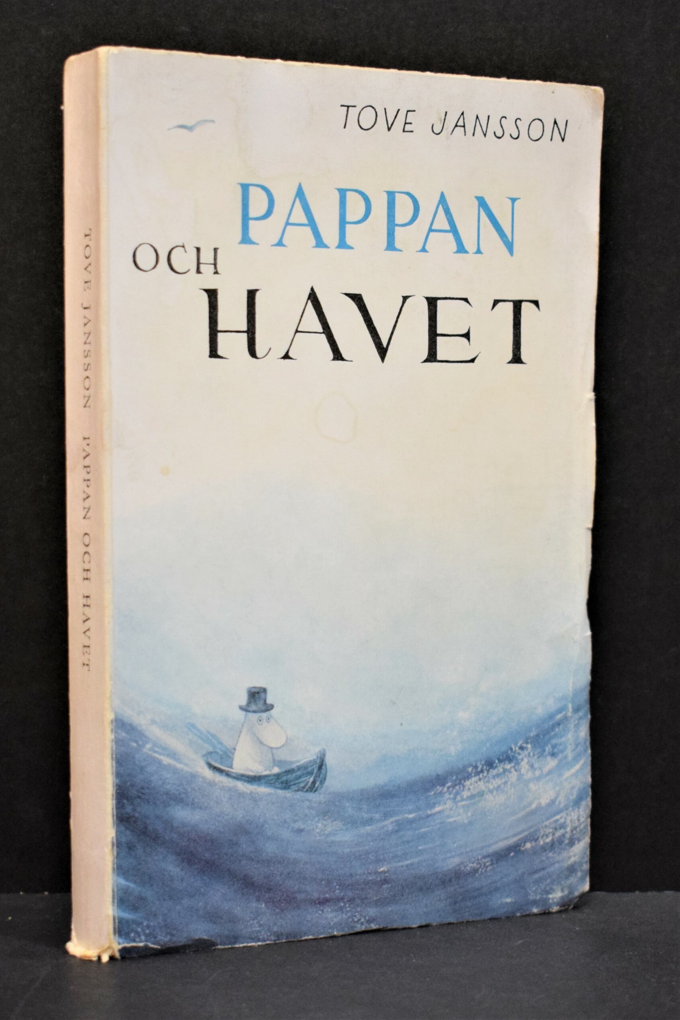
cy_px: 510
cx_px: 340
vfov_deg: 38.9
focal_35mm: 51
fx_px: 1445
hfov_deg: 26.5
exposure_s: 1/60
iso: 2200
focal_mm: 34
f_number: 4.5
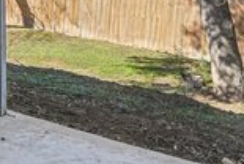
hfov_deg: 24.8
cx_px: -79
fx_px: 475
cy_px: -61
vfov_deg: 18.0
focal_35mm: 70
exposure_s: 1/160
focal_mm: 17
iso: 400
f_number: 8
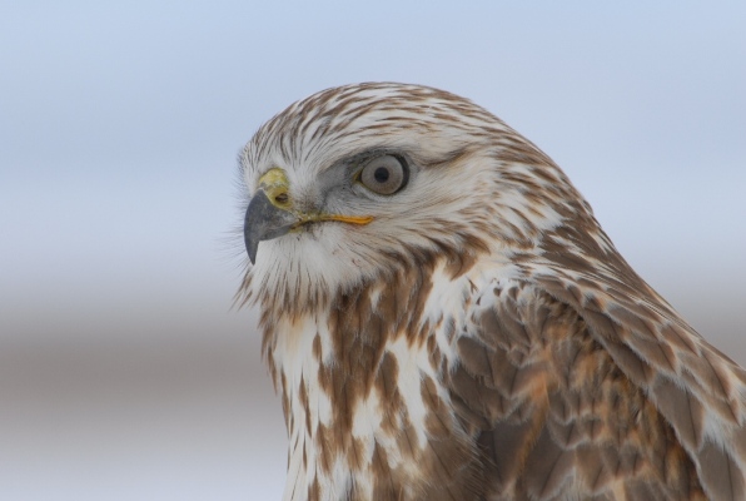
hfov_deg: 3.4
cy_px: 250
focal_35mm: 600
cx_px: 373
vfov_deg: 2.3
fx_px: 12458
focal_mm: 400
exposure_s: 1/350
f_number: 9
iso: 320
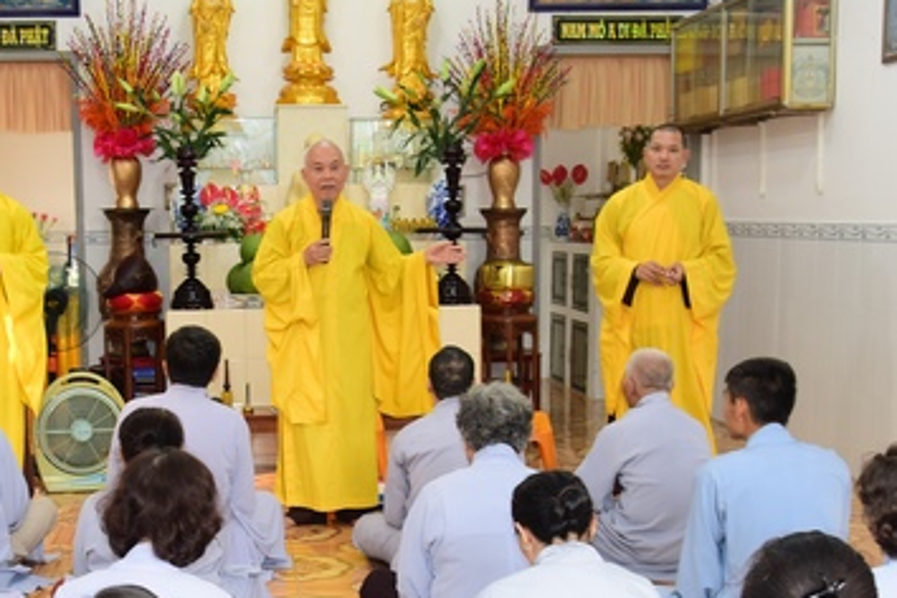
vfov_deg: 23.7
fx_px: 1420
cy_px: 400
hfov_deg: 34.6
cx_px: 274
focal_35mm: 57
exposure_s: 1/50
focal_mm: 31
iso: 640
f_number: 5
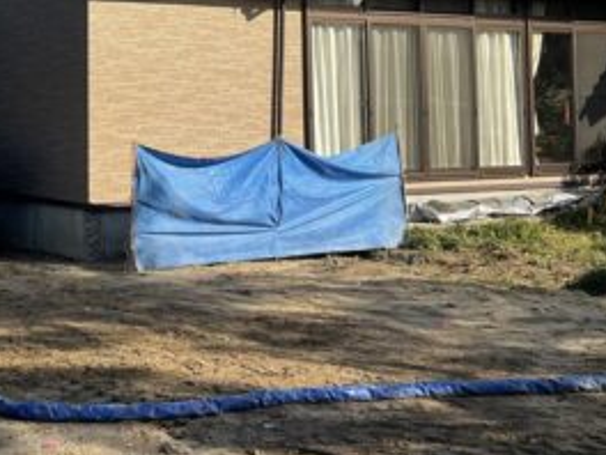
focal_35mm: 66
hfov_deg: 27.9
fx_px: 1155
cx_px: 18
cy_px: 37
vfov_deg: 21.7
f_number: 1.8
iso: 16
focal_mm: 3
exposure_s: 1/1490
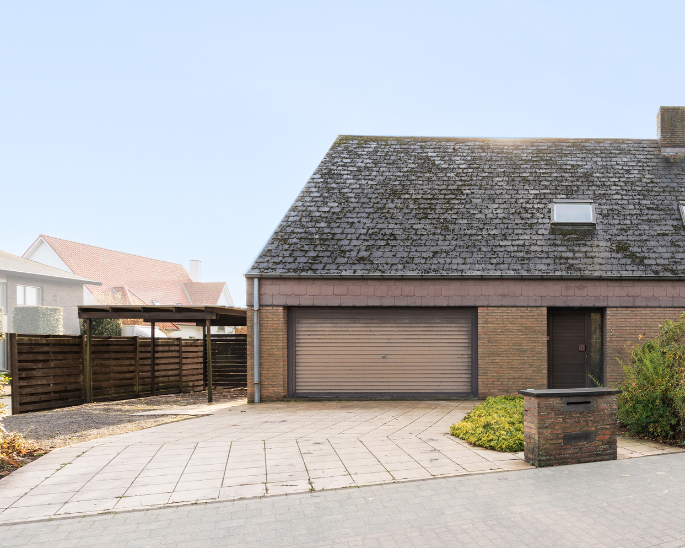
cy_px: 277
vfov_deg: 48.6
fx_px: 606
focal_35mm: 30
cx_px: 585
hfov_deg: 53.3
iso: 200
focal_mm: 16.5
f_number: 8
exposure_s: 1/100
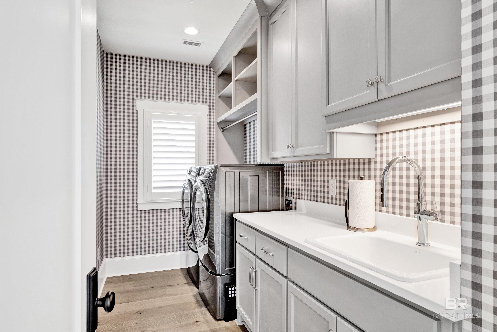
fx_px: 283
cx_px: 248
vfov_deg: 60.7
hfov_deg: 82.6
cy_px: 166
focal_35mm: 20
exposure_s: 1/4
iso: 400
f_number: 11
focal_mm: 20.5
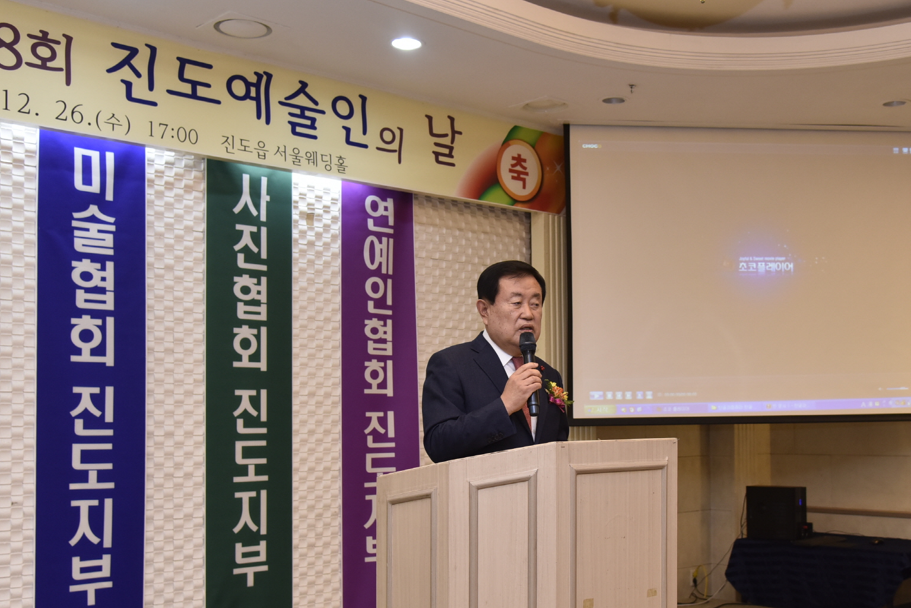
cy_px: 381
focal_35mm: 43
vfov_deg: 31.1
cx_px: 518
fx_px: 1088
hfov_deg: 45.3
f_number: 4
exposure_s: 1/125
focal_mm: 30
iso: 800
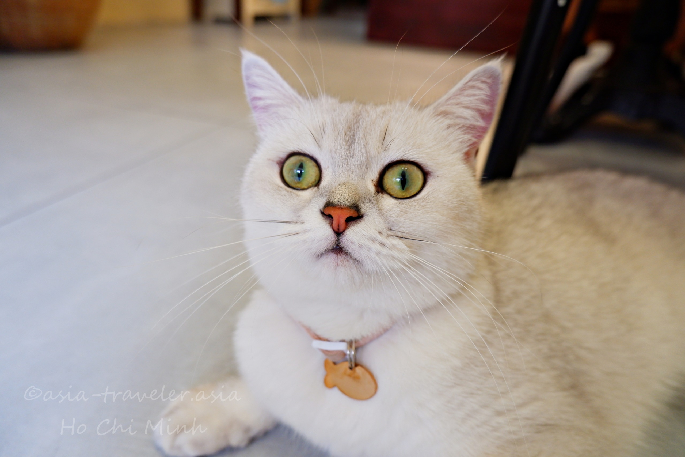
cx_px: 342
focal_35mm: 23
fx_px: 438
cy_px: 228
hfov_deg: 76.1
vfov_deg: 55.1
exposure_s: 1/34
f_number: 3.5
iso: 500
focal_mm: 15
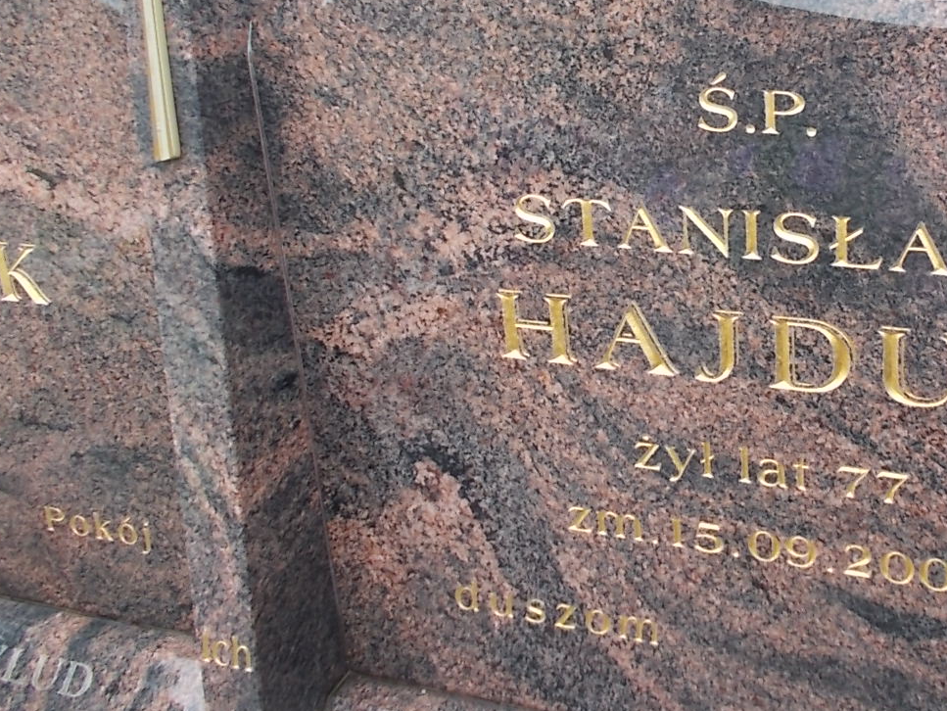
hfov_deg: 42.7
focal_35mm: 43
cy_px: 175
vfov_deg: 32.9
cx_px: 690
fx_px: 1177
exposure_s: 1/125
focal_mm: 4.6
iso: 80
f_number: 3.2
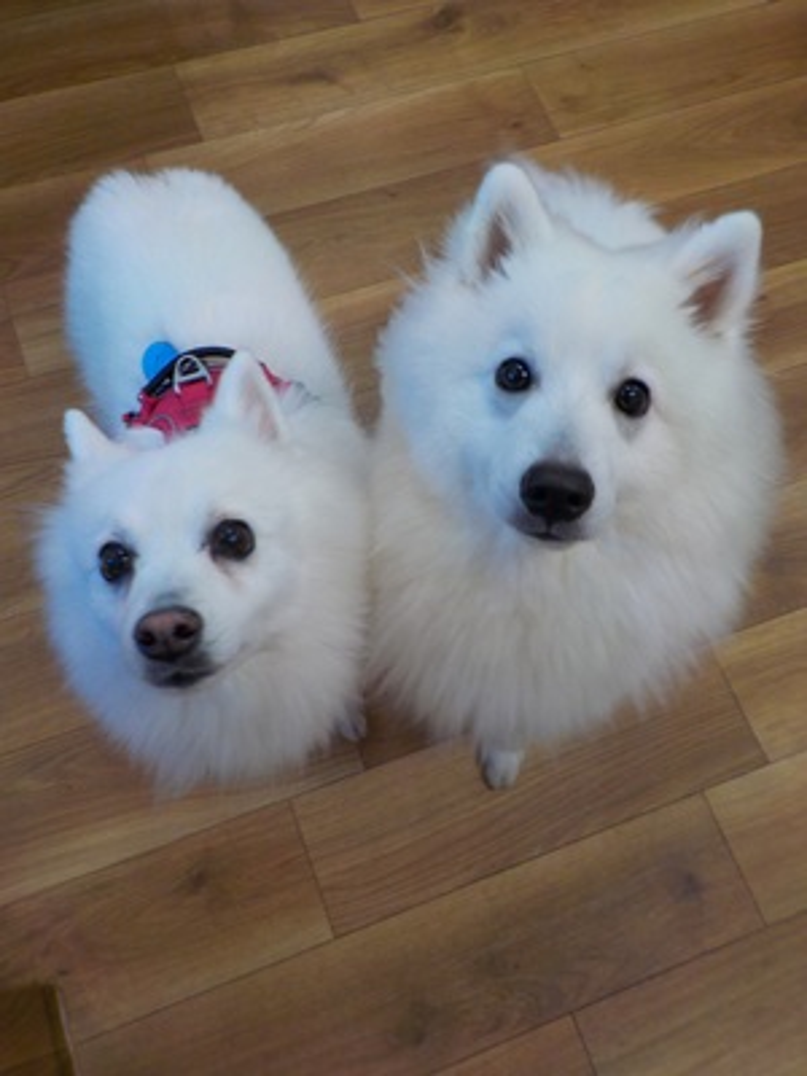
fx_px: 933
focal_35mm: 30
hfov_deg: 46.8
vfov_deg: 60.0
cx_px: 404
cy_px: 538
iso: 125
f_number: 3.3
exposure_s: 1/40
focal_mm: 4.1
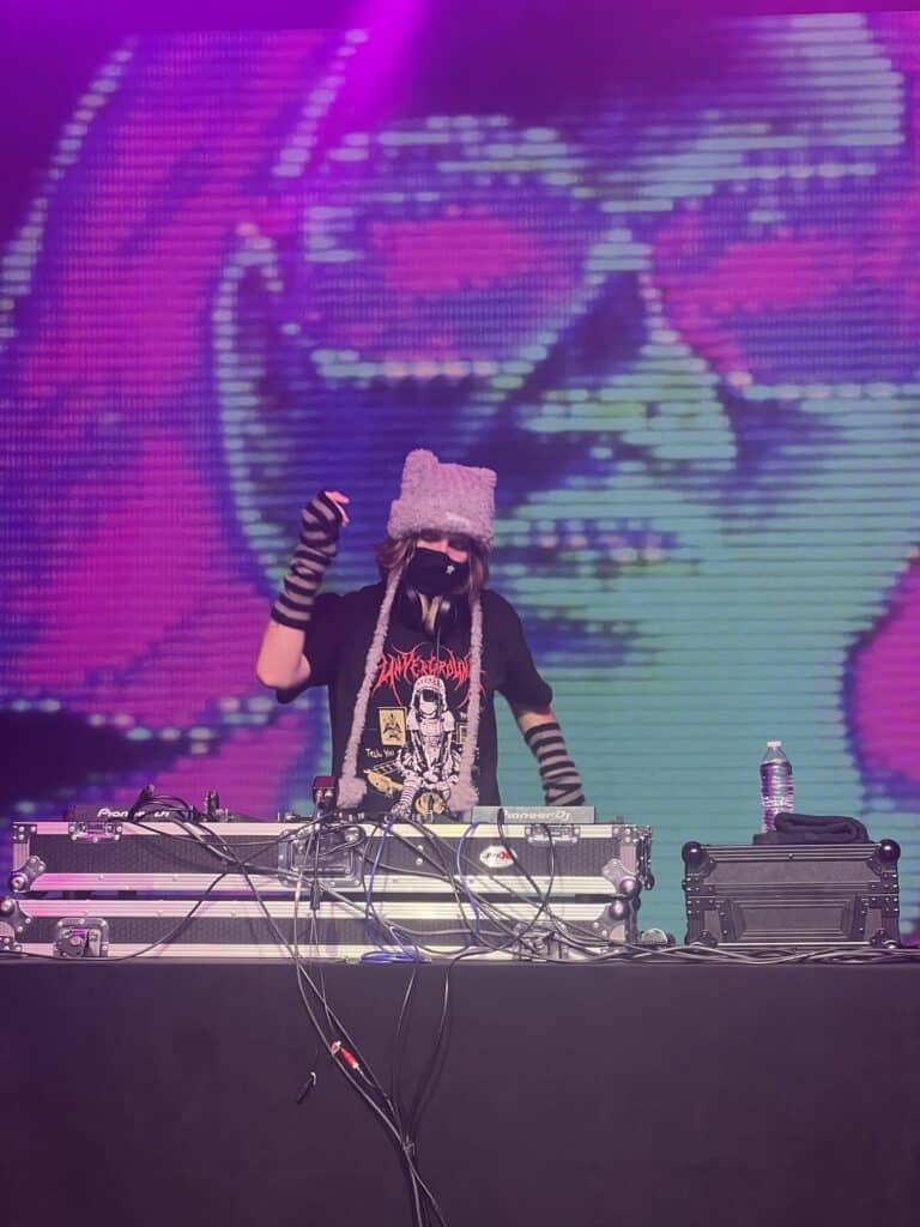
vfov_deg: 25.3
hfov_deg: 19.1
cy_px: 614
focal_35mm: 77
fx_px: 2729
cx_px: 460
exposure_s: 1/60
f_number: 2.8
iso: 200
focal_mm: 9
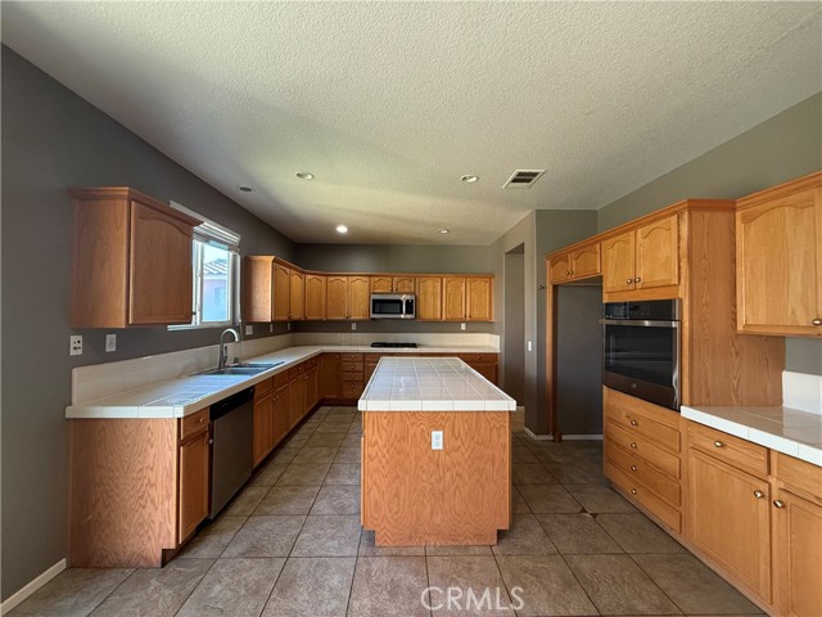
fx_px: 332
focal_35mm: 14
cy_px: 308
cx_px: 411
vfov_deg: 85.7
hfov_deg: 102.1
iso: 250
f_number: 2.2
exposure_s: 1/60
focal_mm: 2.22
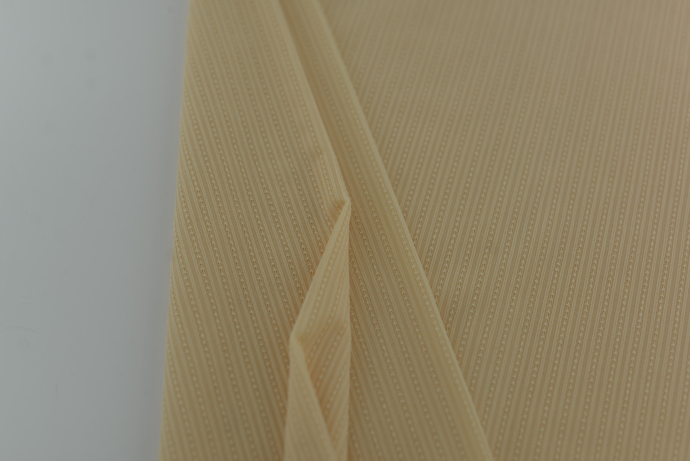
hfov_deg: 39.6
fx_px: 959
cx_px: 345
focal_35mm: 50
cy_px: 230
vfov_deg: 27.0
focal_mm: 50
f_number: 3.5
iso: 100
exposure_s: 1/400
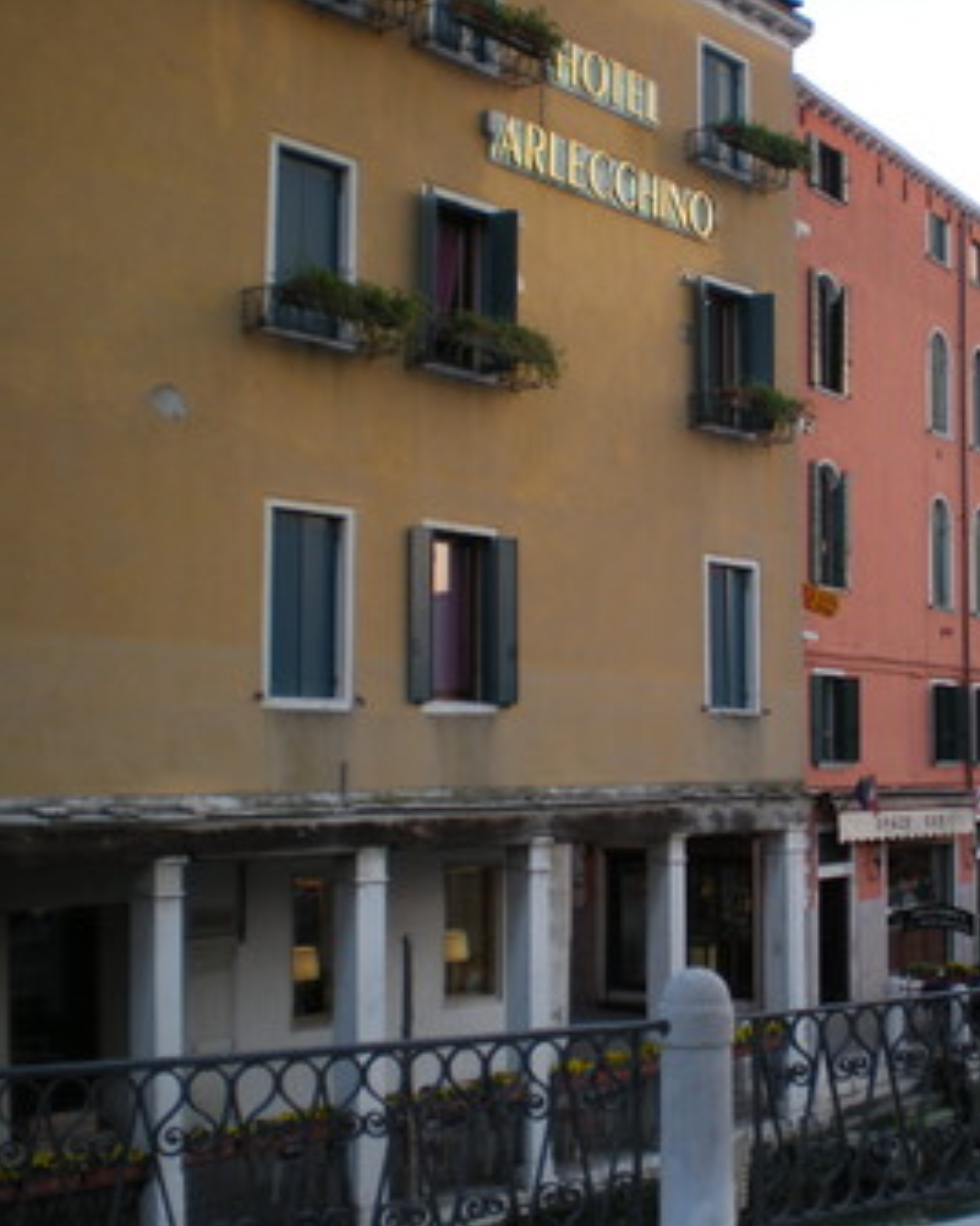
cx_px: 763
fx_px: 1814
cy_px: 613
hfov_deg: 29.6
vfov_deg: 37.3
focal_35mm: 50
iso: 65
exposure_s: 1/59.8
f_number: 3.1
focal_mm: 6.3
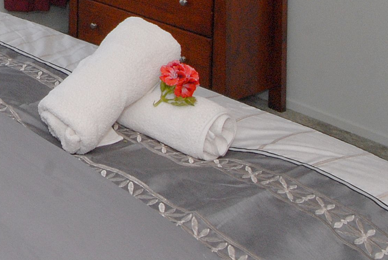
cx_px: -104
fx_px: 561
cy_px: -132
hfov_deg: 30.7
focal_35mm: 52
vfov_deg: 21.7
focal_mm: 10
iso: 400
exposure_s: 1/250
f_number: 13
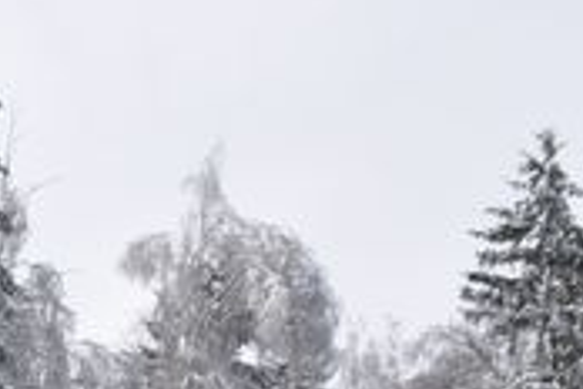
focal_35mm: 155
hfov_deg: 12.6
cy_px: 813
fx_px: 2510
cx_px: -281
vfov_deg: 8.4
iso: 200
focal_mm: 24
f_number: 9
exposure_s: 1/320
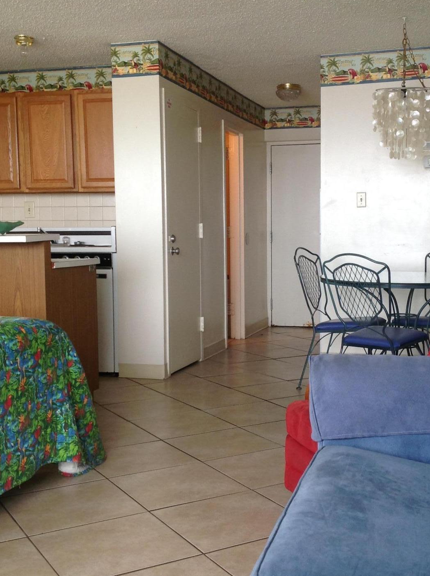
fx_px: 831
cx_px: 254
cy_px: 289
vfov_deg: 38.2
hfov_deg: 29.0
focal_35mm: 50
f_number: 2.4
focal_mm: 4.28
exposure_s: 1/17
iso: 50
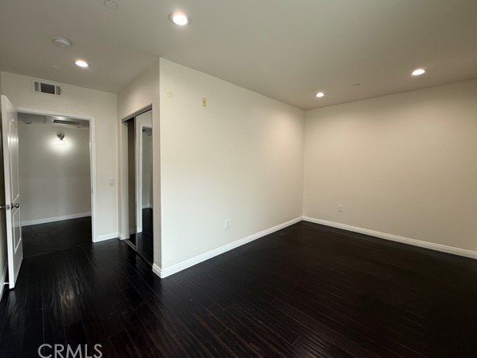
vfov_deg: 81.7
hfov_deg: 98.1
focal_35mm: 15
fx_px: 207
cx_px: 233
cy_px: 171
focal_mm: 2.22
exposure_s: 1/120
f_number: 2.2
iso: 125
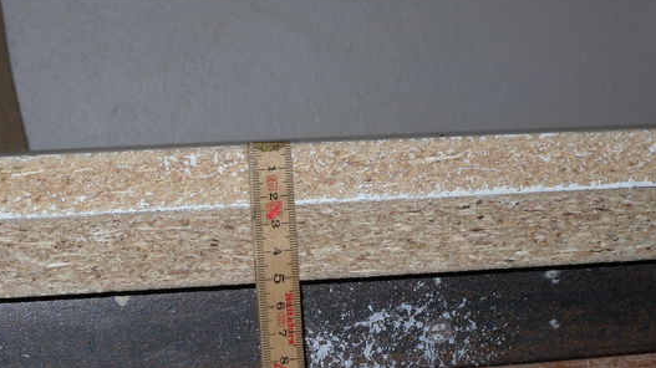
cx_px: 290
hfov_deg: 23.7
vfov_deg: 13.4
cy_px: 221
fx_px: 1565
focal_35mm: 90
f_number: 4.3
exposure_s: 1/56
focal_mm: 12.16
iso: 80
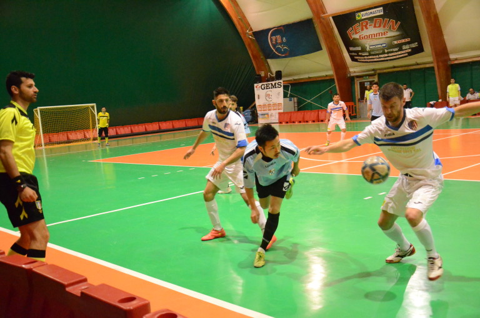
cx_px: 240
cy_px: 159
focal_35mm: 39
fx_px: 519
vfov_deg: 34.1
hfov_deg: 49.6
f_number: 4
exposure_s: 1/200
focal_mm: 26
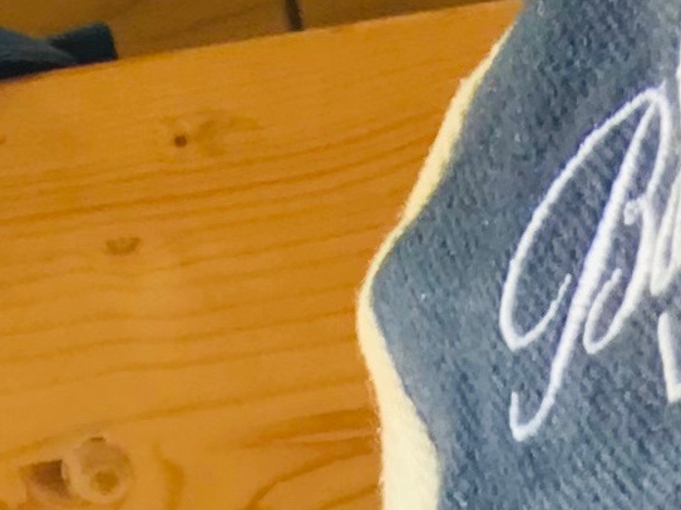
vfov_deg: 7.2
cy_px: 1576
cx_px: 888
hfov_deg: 10.6
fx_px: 3580
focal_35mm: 182
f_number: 2.2
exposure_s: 1/50
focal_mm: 2.87
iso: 32
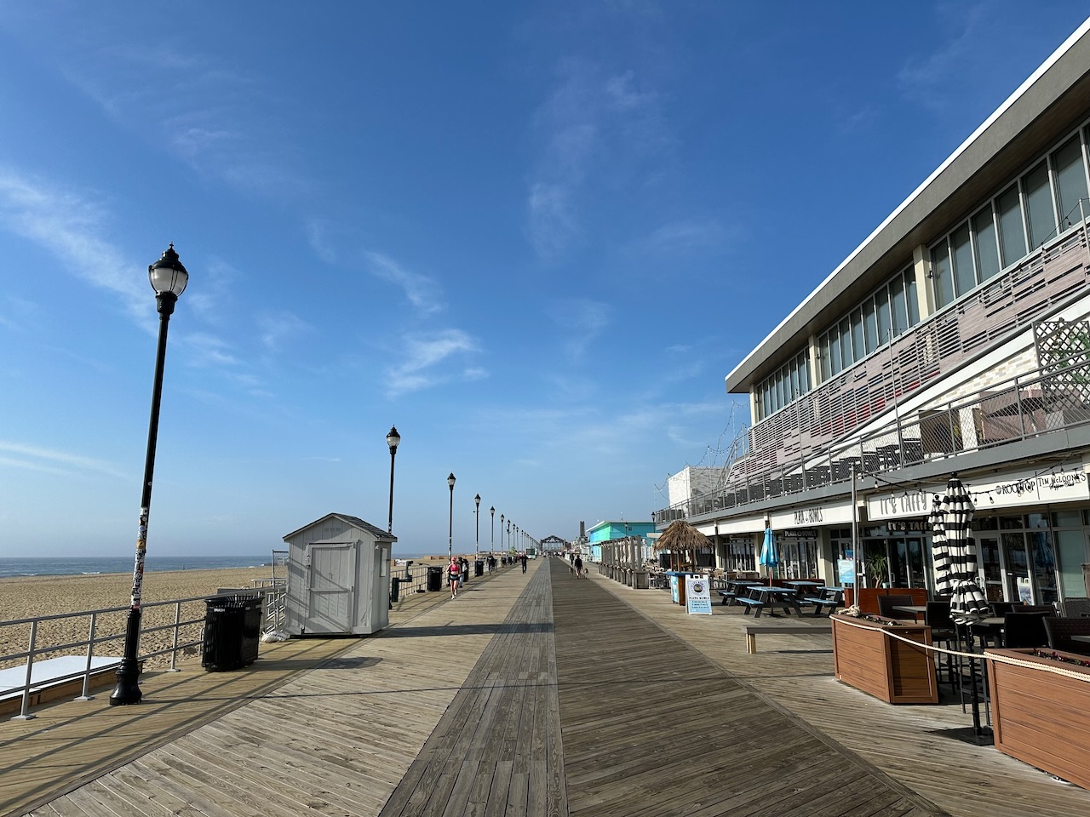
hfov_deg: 71.6
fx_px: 756
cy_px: 408
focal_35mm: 24
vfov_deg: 56.8
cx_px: 545
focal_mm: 6.86
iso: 80
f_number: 1.78
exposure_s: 1/5848
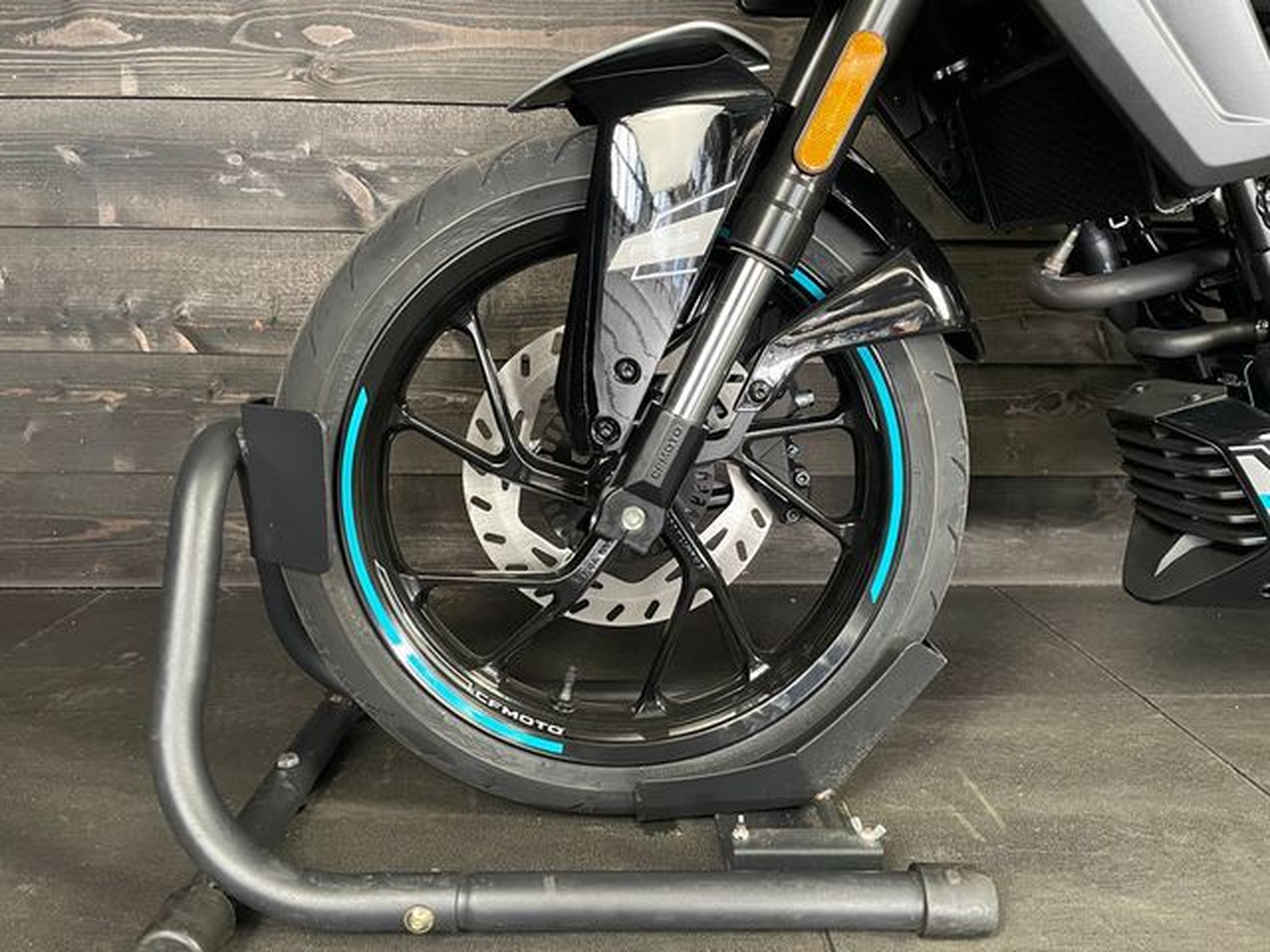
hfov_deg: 67.3
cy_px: 476
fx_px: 954
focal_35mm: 26
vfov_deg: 53.1
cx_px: 635
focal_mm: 4.2
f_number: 1.6
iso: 640
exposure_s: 1/33
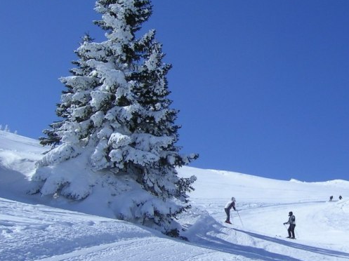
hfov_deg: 32.6
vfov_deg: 25.2
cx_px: 264
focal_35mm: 58
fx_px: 584
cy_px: 148
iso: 50
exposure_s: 1/1160
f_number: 4.8
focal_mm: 5.6
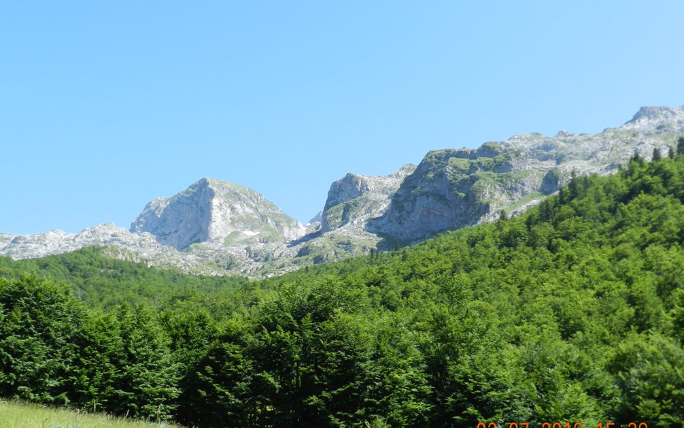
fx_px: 764
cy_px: 224
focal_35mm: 41
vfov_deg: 31.3
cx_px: 342
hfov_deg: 48.2
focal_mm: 6.7
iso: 160
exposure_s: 1/500
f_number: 4
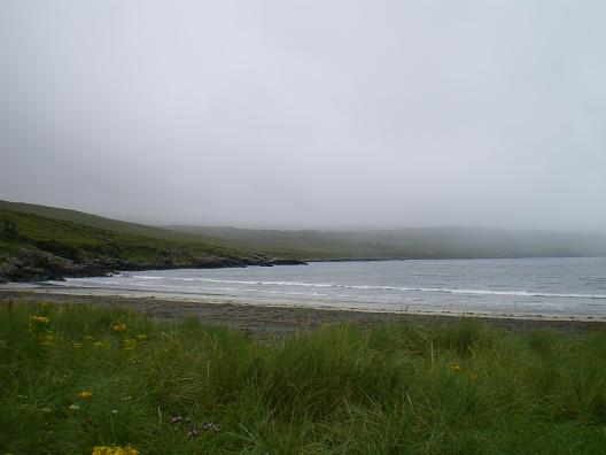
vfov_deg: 37.7
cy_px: 228
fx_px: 665
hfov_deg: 49.0
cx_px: 303
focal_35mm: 38
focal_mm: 6.3
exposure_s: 1/320
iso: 64
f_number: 4.6
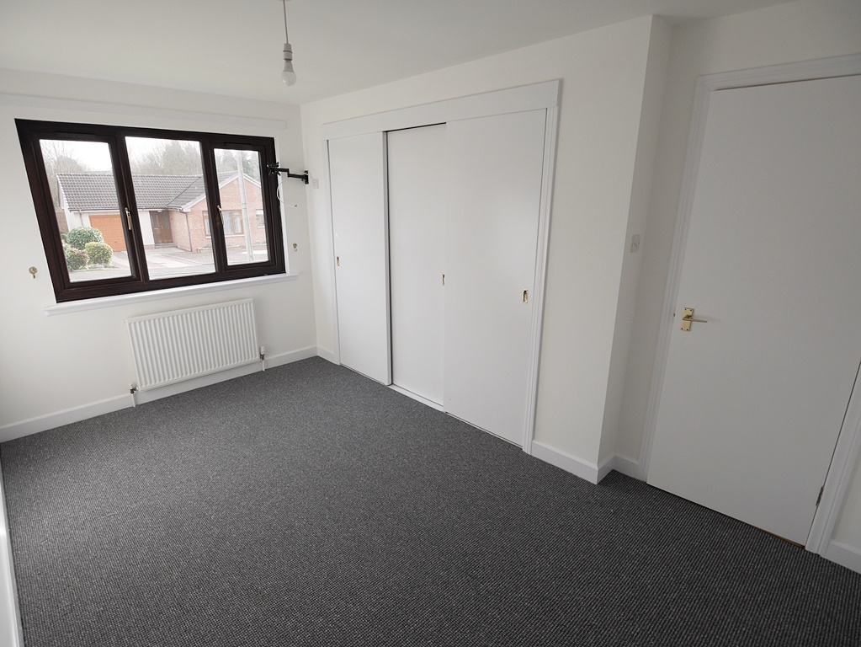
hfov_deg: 87.7
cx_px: 430
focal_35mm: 18
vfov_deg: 71.6
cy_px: 324
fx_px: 448
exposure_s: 1/125
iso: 200
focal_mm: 9
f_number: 4.5
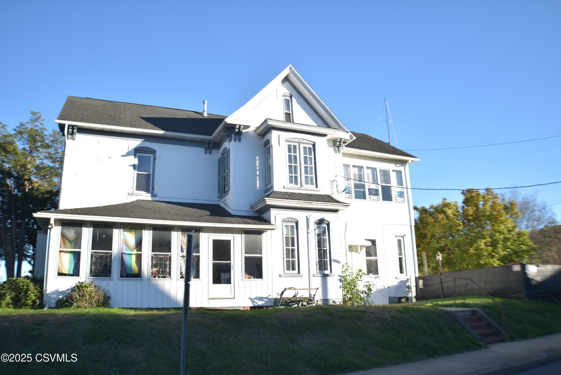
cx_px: 280
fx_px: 561
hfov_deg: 53.1
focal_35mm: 36
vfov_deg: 36.9
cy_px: 188
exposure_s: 1/320
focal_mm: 24
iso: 100
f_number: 4
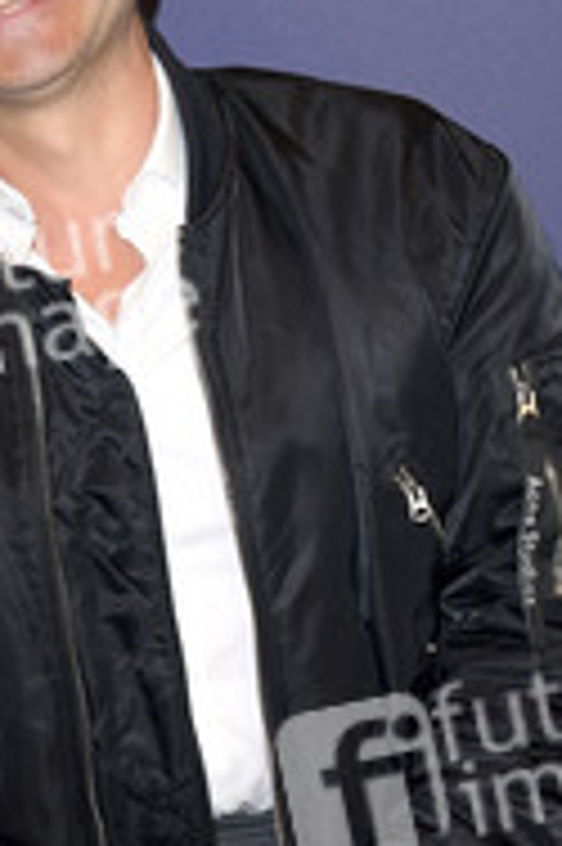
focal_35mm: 102
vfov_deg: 20.0
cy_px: 536
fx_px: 2393
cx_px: 99
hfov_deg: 13.3
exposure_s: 1/250
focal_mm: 48
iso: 500
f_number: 5
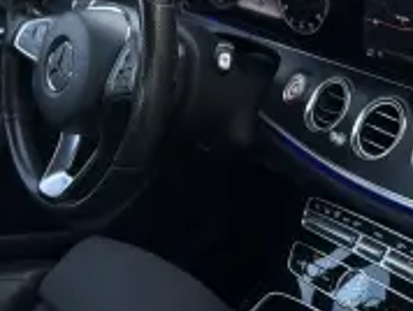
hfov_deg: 20.1
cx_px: 311
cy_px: 139
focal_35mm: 97
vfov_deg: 15.3
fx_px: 1159
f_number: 1.78
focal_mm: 6.76
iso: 100
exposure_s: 1/201
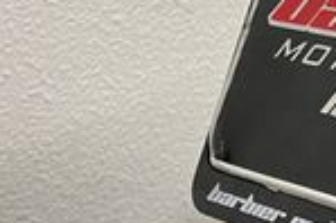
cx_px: 483
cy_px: -142
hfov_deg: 16.3
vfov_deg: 11.2
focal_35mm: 116
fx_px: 1081
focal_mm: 5.1
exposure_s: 1/50
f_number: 1.6
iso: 100
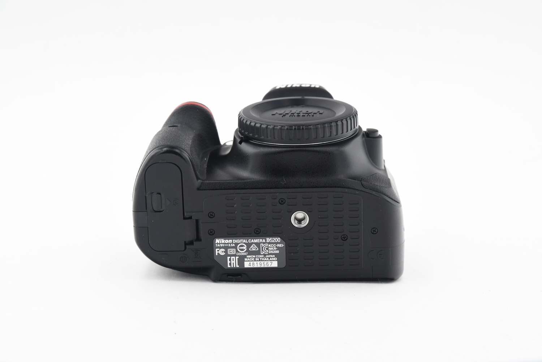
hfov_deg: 27.0
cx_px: 271
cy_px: 181
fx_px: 1129
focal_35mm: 75
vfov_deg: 18.2
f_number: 7.1
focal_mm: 50
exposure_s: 1/125
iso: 1250
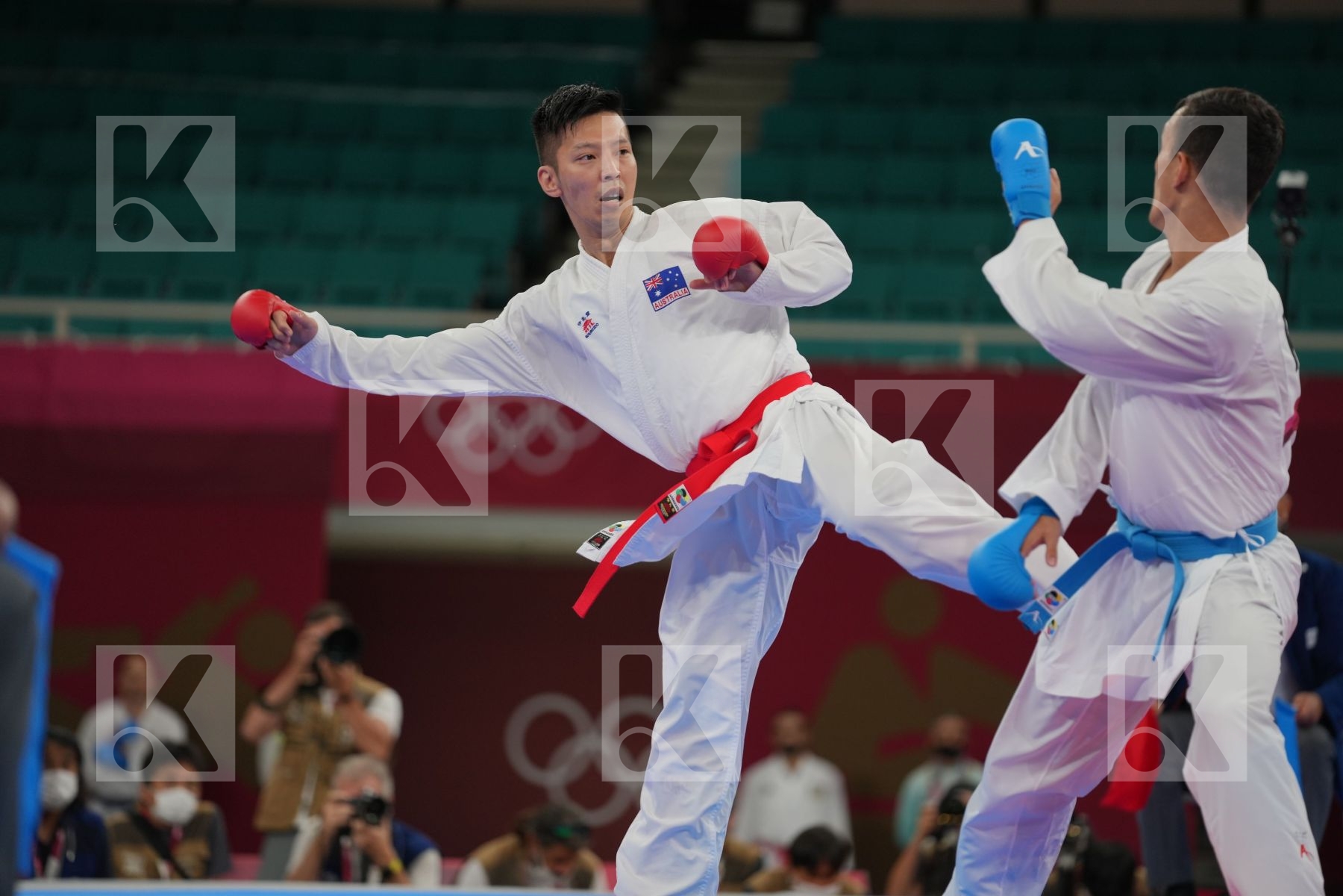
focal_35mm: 195
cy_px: 448
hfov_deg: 10.5
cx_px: 672
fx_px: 7274
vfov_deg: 7.0
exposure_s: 1/1000
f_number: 2.8
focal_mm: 195
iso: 500
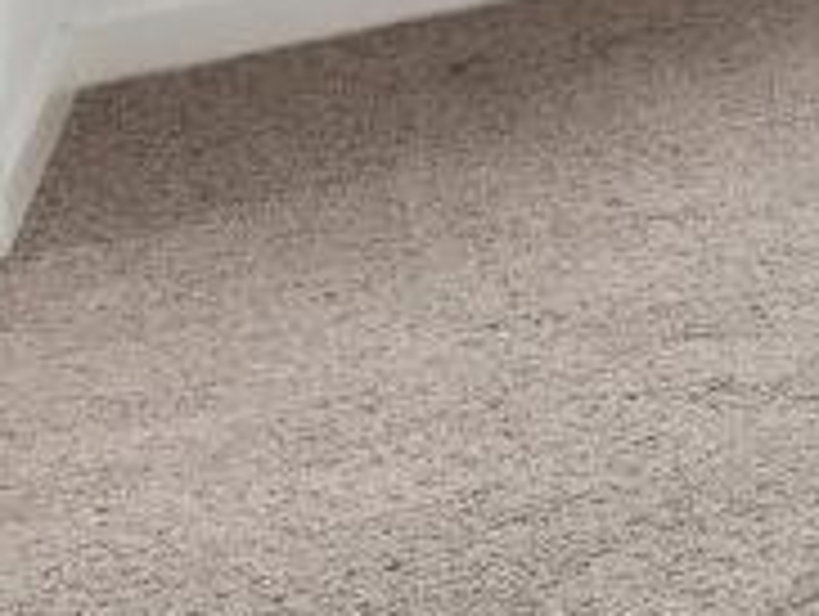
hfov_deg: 12.2
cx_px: 2340
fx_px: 2014
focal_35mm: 85
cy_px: -913
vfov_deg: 12.8
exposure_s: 1/3.33
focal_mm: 14
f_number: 8
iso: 200
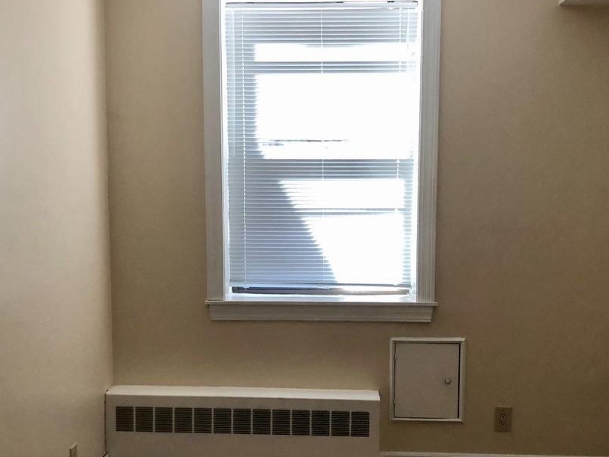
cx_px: 302
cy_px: 279
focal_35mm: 45
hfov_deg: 42.1
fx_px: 792
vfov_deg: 32.1
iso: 40
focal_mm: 3.99
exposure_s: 1/17
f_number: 1.8
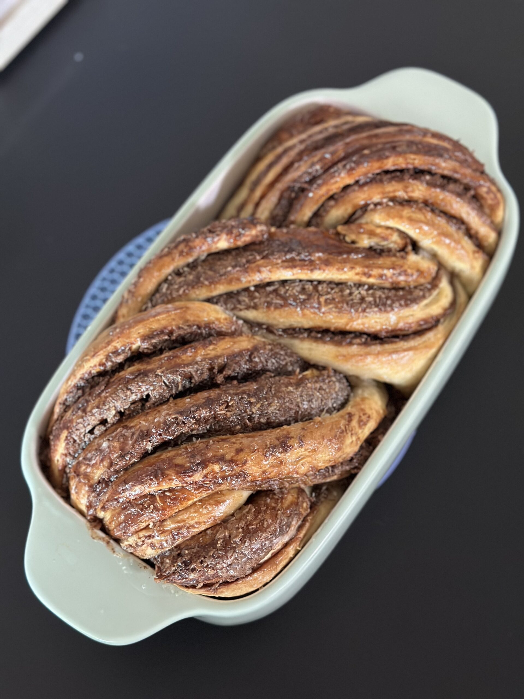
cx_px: 262
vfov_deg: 39.7
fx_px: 969
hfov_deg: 30.3
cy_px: 350
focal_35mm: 48
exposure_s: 1/30
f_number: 1.78
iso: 640
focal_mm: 6.86
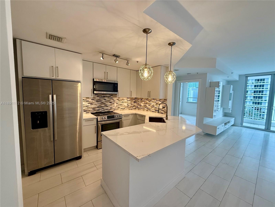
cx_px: 138
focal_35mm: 14
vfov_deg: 85.7
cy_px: 104
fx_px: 111
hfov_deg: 102.1
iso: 160
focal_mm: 2.22
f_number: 2.2
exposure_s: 1/120
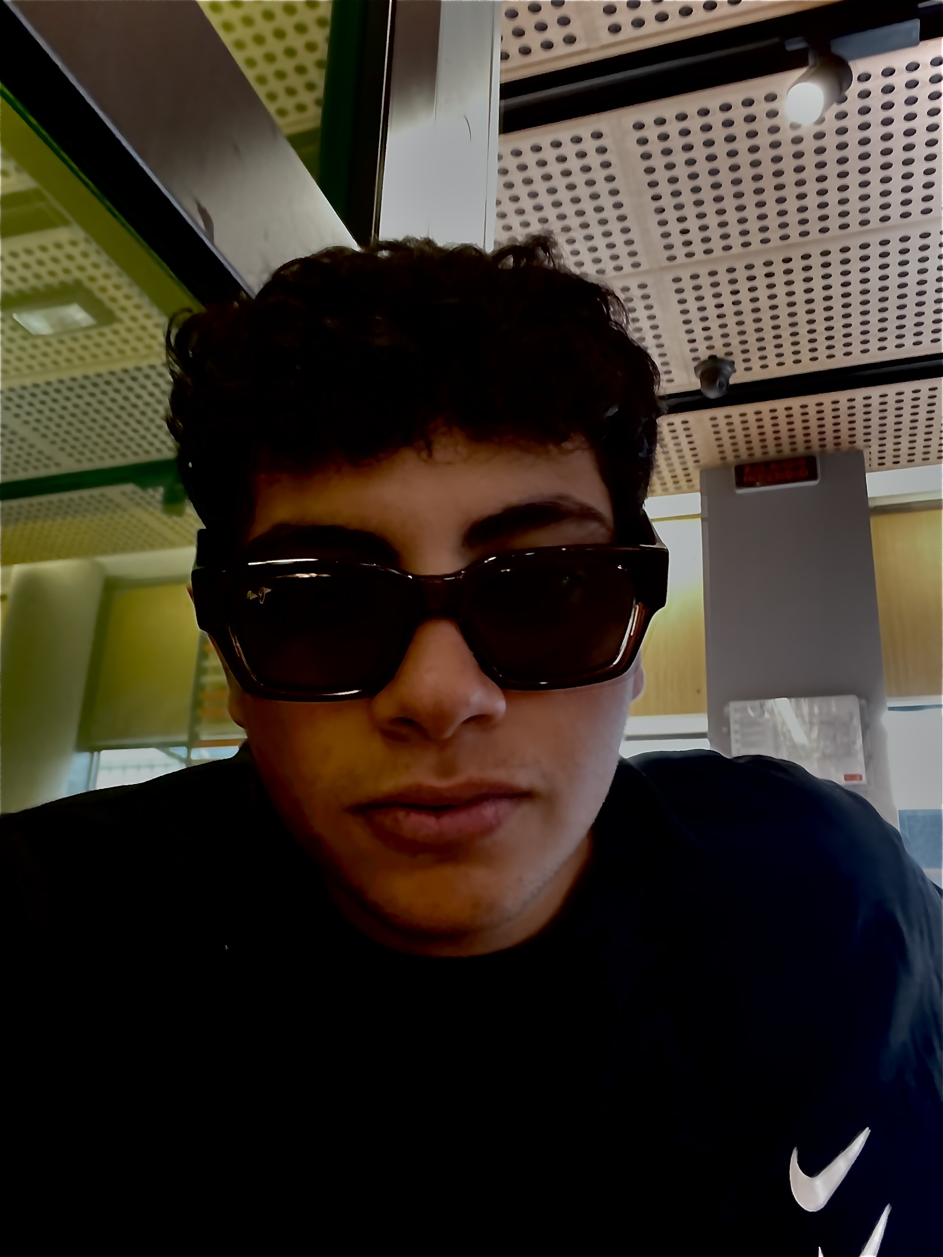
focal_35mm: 30
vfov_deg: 60.0
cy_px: 628
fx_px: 1090
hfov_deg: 46.8
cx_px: 472
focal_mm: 2.71
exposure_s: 1/17
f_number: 2.2
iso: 1000
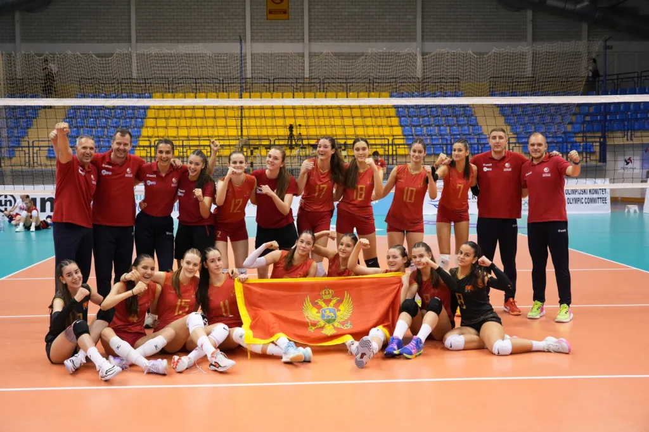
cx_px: 324
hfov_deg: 42.8
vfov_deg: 29.2
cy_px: 216
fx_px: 829
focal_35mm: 46
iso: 3200
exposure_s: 1/125
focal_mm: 46
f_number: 4.5
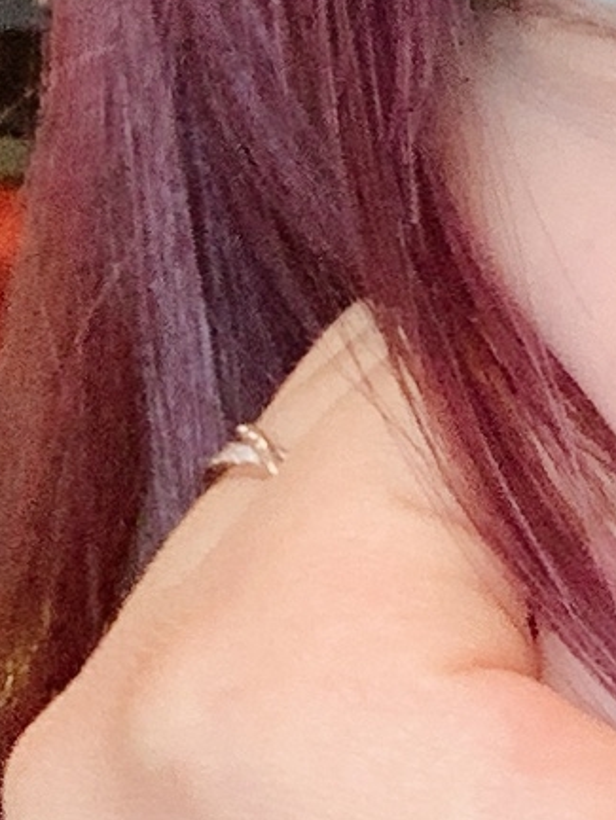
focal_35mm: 213
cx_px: 1657
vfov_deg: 9.2
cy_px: 934
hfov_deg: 6.5
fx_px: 5051
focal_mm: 2.87
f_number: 2.2
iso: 200
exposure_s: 1/40
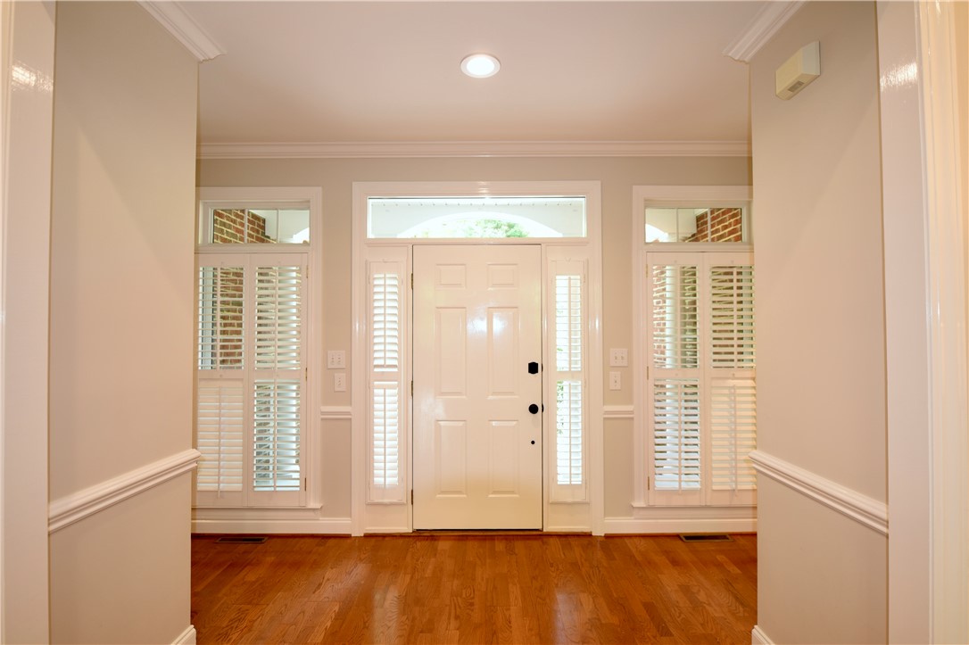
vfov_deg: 73.7
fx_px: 430
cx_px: 484
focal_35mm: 16
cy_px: 322
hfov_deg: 96.8
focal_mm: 16
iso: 100
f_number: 2.8
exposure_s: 1/13
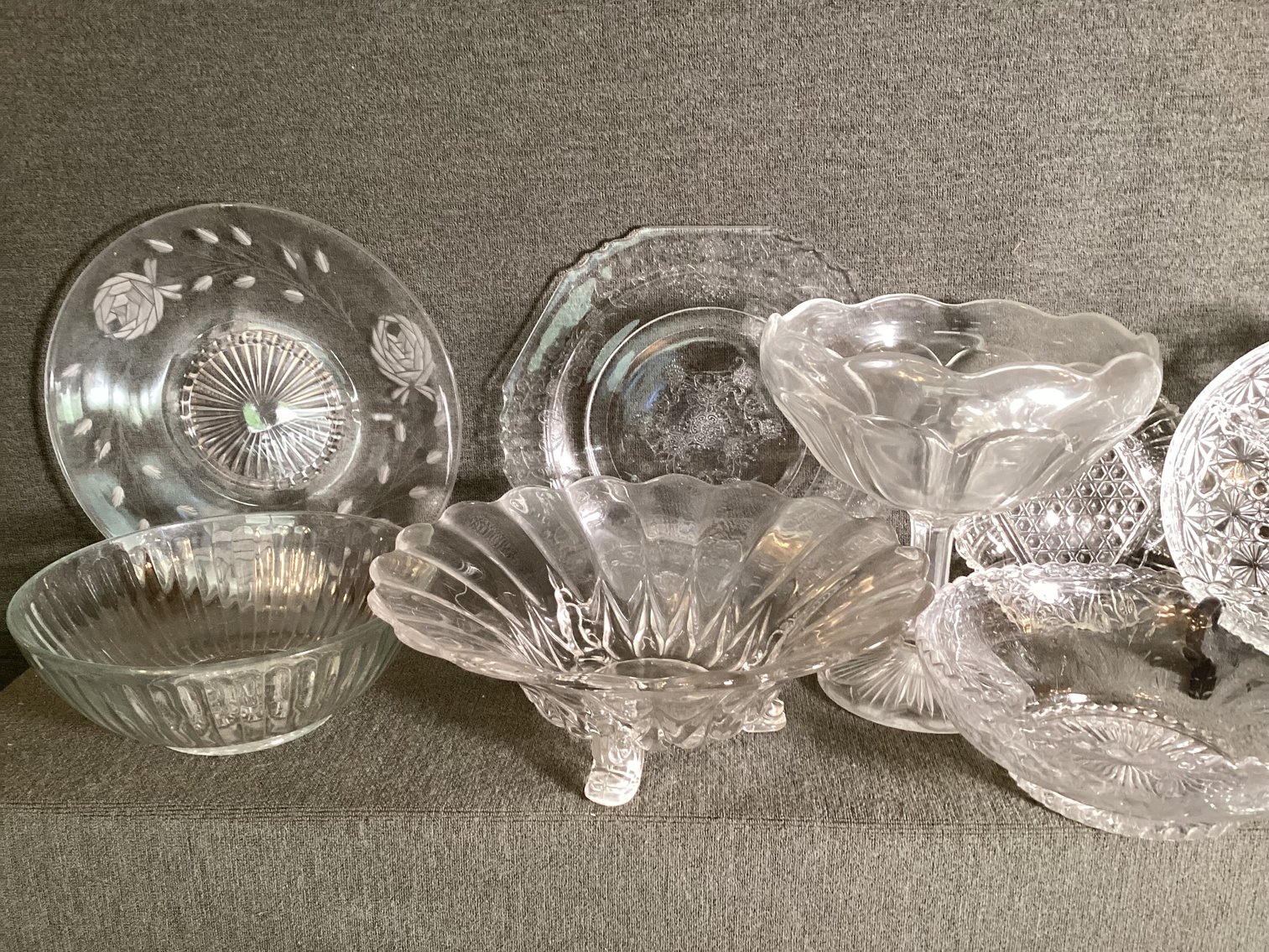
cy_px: 476
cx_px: 634
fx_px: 1137
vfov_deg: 45.4
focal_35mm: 31
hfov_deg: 58.3
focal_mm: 3.3
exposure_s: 1/60
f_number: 2.4
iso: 250
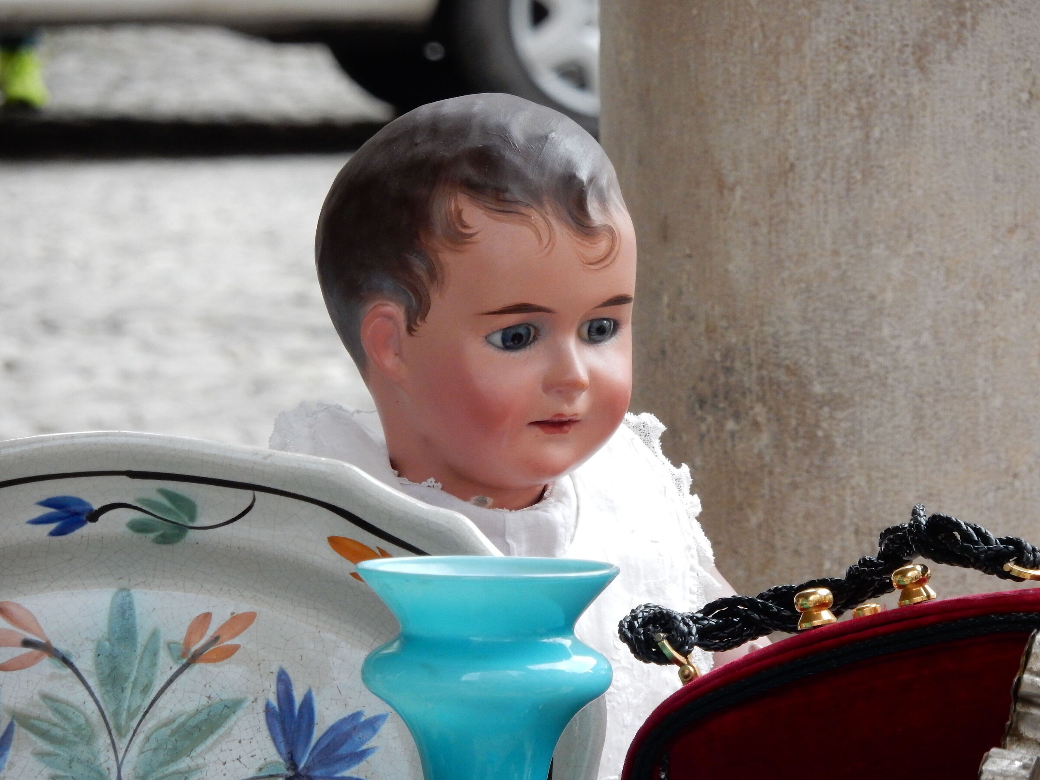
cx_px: 520
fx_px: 11417
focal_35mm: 380
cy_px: 390
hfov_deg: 5.2
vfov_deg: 3.9
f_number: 6.3
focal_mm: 67.8
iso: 400
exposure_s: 1/30
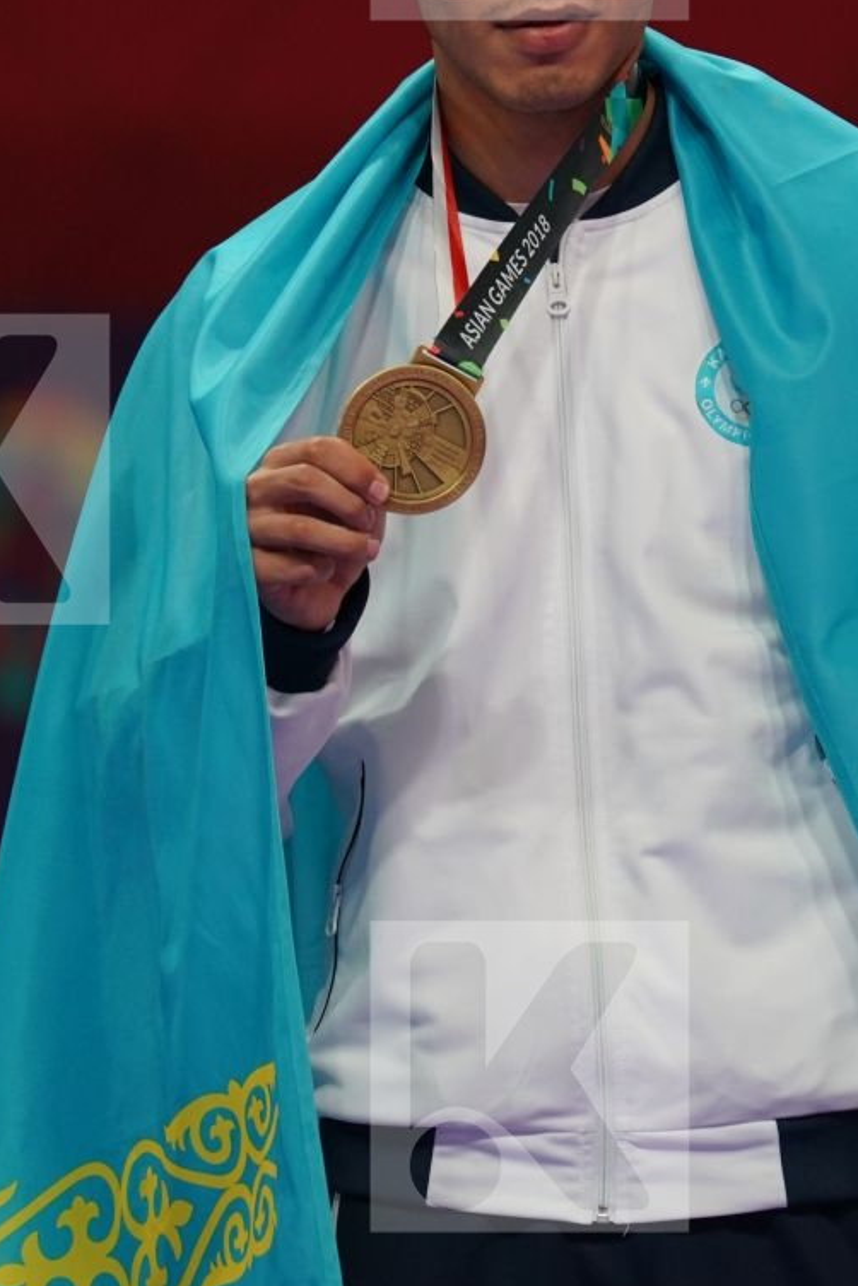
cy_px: 470
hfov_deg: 2.1
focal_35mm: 669
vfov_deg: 3.1
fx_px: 23915
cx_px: 530
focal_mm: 280
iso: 1250
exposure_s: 1/500
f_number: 4
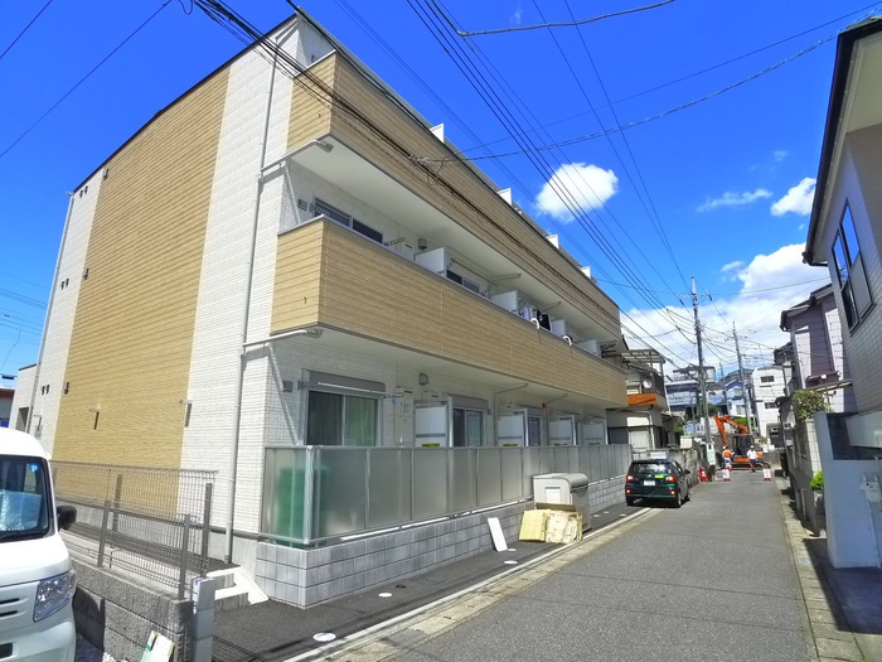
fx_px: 612
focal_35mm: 24
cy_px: 331
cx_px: 441
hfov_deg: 71.6
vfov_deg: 56.8
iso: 400
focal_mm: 5.1
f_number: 4
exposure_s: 1/640
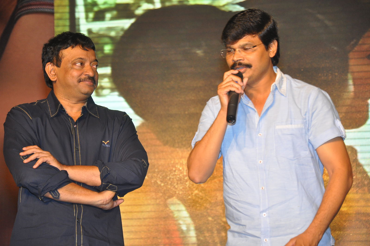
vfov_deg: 8.7
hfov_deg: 13.1
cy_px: 123
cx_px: 185
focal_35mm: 158
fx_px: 1617
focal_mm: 105
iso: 800
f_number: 5.6
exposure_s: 1/125
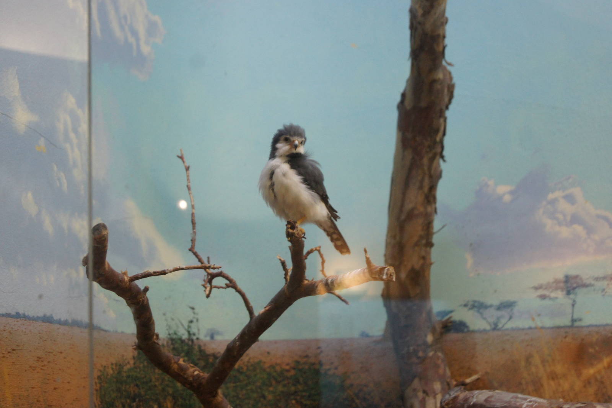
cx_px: 306
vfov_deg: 16.6
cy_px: 204
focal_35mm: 82
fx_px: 1403
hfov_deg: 24.6
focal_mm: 55
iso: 1600
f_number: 5.6
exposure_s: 1/40
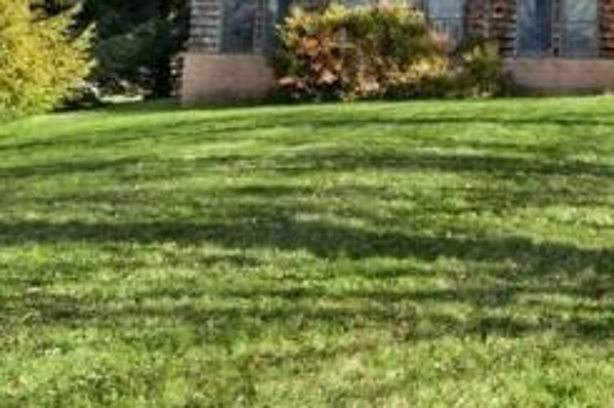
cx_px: 777
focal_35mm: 47
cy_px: -23
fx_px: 801
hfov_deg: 32.6
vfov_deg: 26.7
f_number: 6.3
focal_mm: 16
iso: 200
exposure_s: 1/160
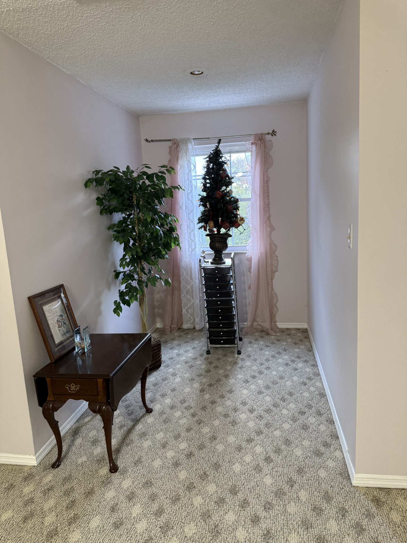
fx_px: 376
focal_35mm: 24
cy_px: 272
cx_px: 204
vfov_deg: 71.6
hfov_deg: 56.8
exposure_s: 1/60
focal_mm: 6.76
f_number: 1.78
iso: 250
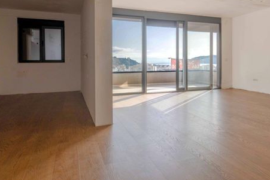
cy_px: 62
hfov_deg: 71.3
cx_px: 148
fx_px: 188
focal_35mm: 25
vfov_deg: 50.5
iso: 200
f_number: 10
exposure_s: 1/320
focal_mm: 16
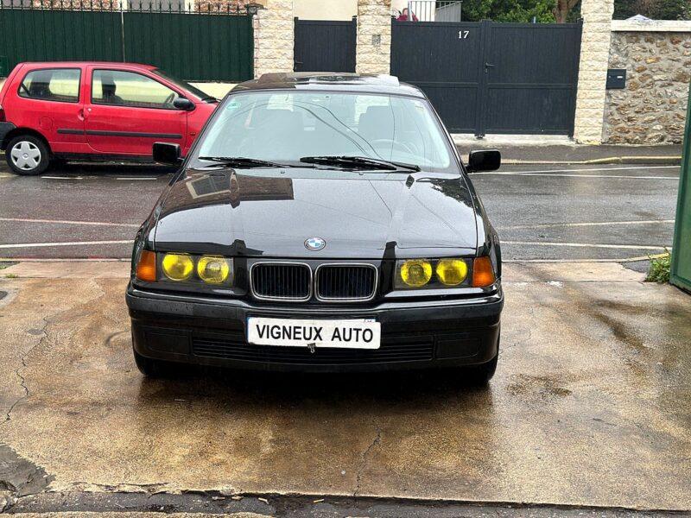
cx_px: 346
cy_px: 259
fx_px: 958
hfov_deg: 39.7
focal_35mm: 48
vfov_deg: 30.3
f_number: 1.78
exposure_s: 1/309
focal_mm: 6.86
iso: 64
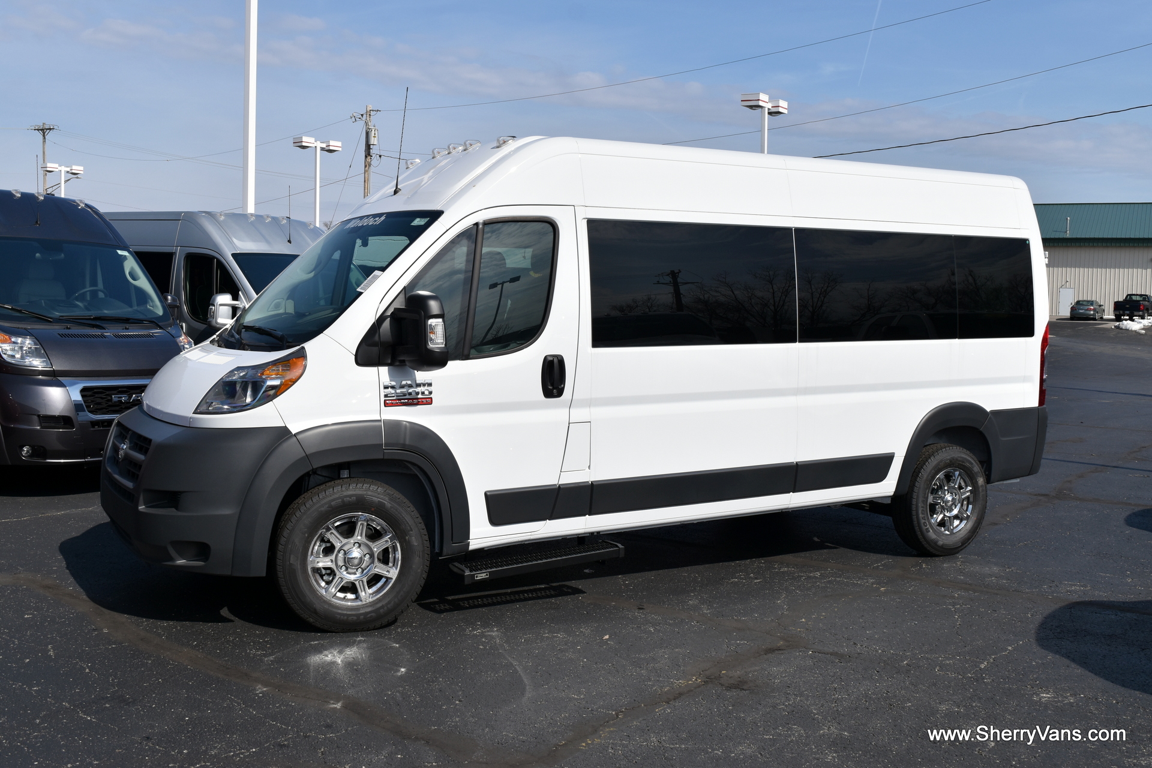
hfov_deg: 53.1
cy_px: 384
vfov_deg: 36.9
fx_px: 1152
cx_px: 576
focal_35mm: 36
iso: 200
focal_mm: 24
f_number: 9
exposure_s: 1/400
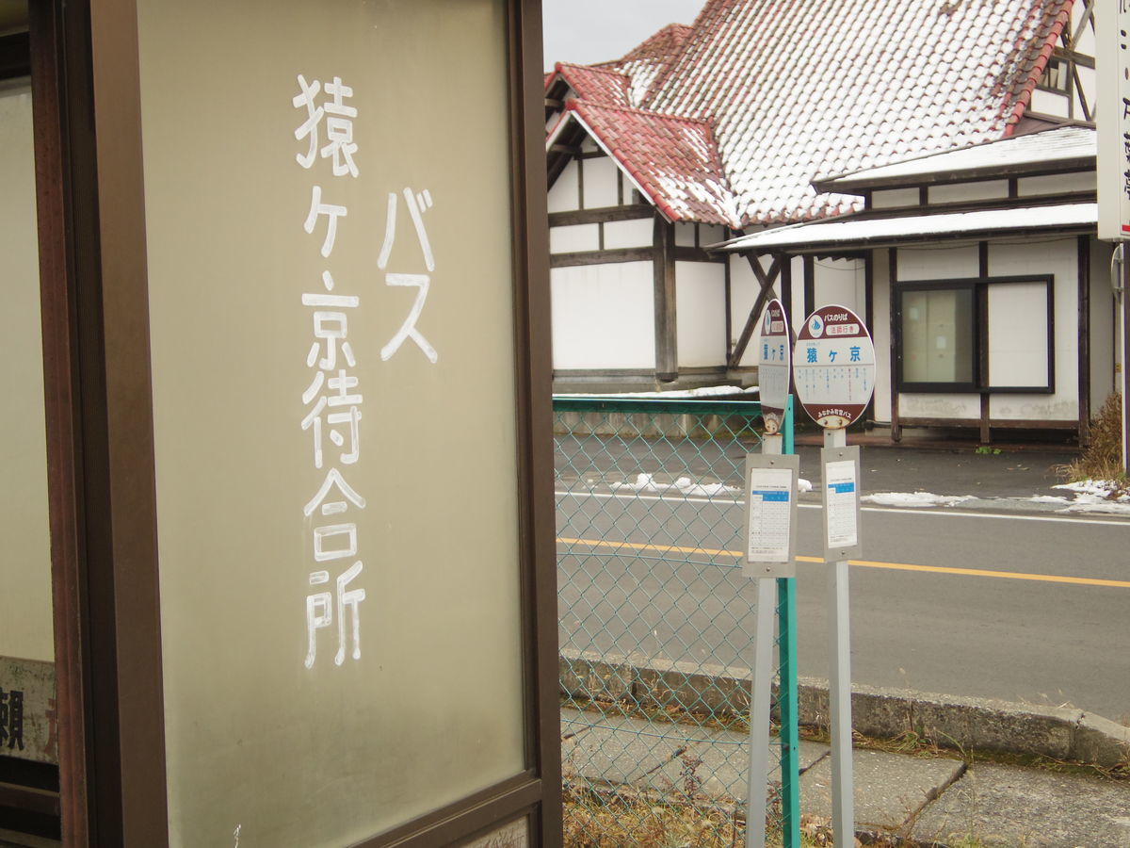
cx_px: 565
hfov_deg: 40.4
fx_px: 1534
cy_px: 424
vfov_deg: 30.9
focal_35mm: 47
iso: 250
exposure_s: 1/1600
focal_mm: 8.5
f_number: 1.9
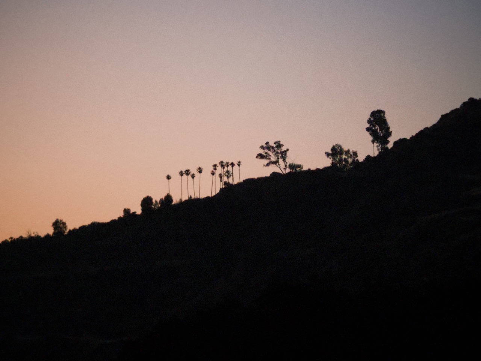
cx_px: 240
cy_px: 180
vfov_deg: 19.1
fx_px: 1070
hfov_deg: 25.3
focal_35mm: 77
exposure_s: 1/40
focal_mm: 9
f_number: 2.8
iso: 320
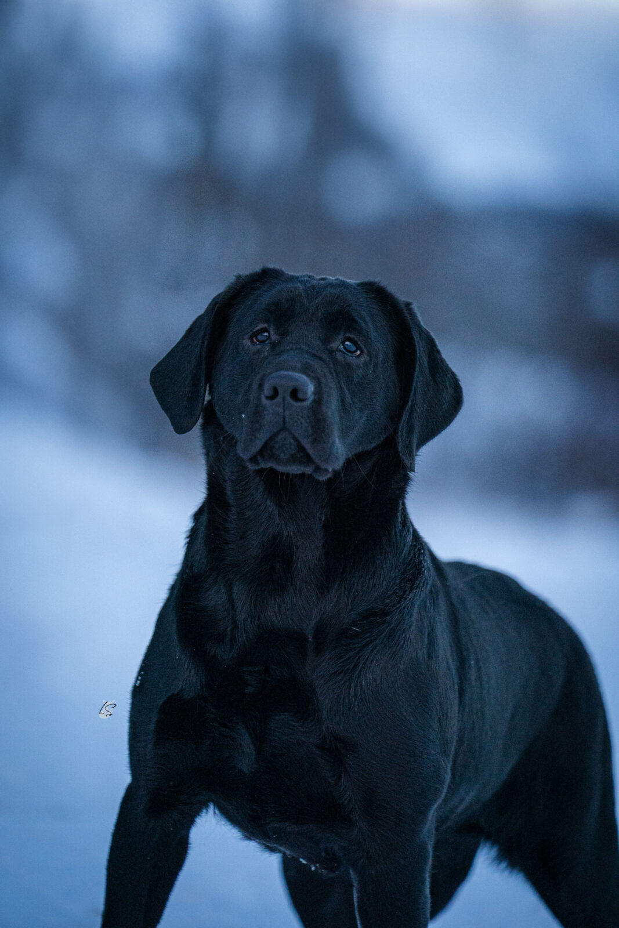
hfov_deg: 7.1
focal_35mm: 194
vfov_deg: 10.6
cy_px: 464
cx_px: 310
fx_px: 5002
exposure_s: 1/6400
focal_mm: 194
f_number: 3.2
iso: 4000
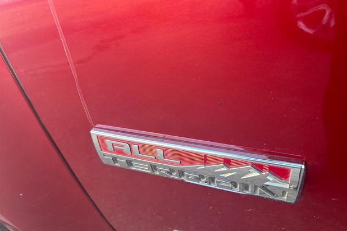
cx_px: 178
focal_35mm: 28
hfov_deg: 65.5
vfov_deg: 46.3
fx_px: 270
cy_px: 131
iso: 80
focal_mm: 5.7
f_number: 1.5
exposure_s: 1/121
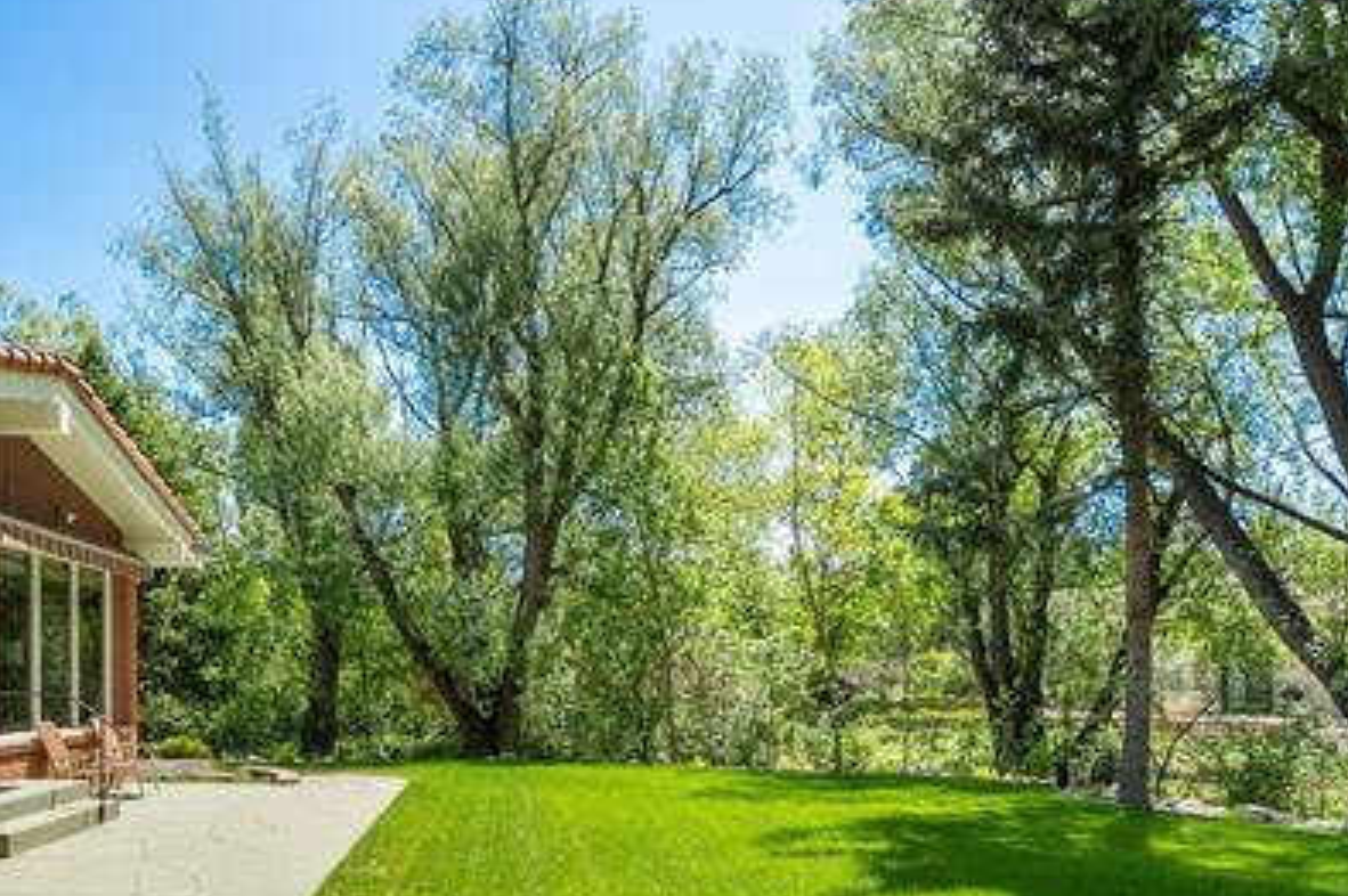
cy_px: 677
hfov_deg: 68.5
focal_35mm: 26
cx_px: 513
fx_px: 973
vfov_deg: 47.5
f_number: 6.3
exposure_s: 1/1000
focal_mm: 16
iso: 1000
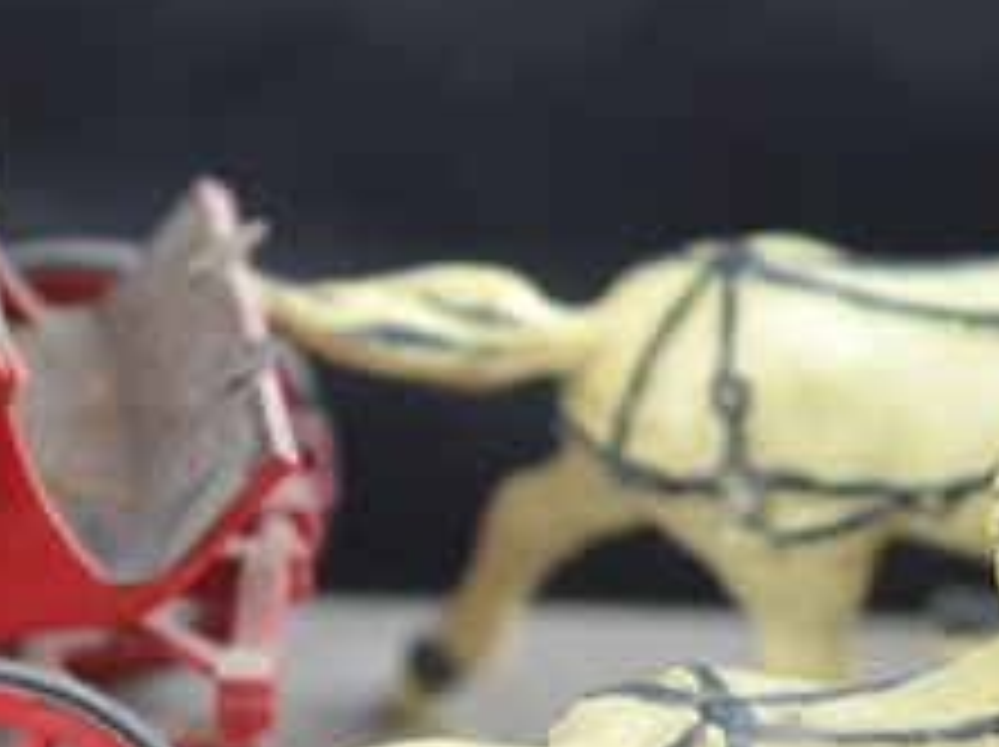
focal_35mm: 260
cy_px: 934
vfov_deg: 5.7
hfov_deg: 7.6
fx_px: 7495
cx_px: -9
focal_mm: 40
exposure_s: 1/60
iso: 400
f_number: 3.2
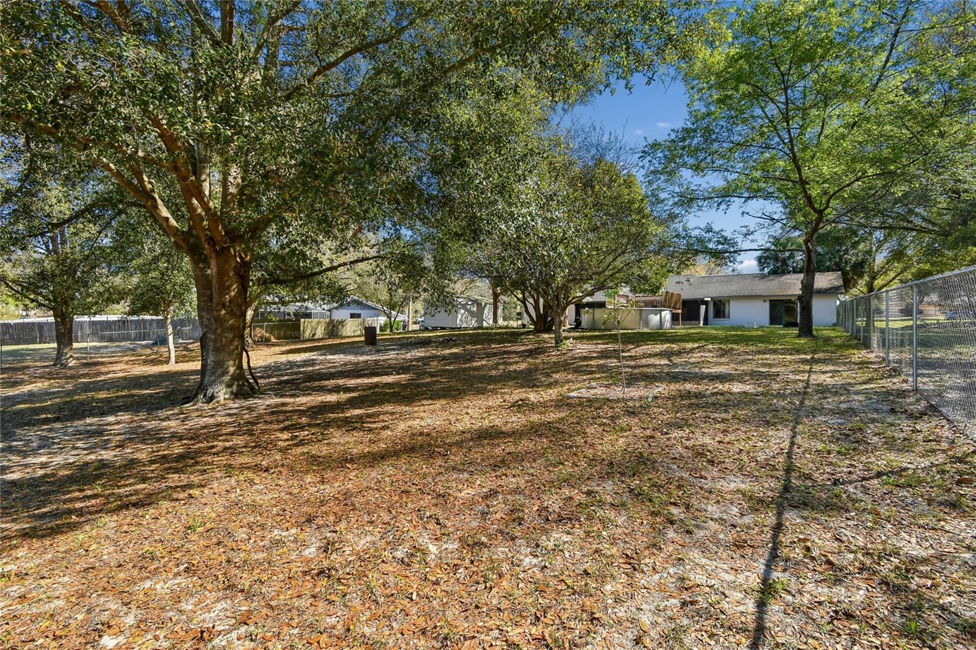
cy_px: 325
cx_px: 488
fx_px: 407
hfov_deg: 100.4
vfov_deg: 77.3
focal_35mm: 15
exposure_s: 1/125
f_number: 7.1
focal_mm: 10
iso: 100
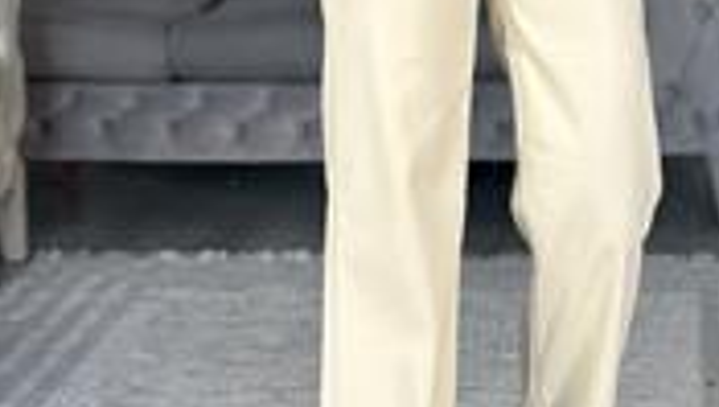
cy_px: -119
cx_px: 481
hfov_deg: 14.2
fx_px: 2883
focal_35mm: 151
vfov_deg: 8.0
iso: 125
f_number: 1.78
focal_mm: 6.86
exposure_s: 1/73
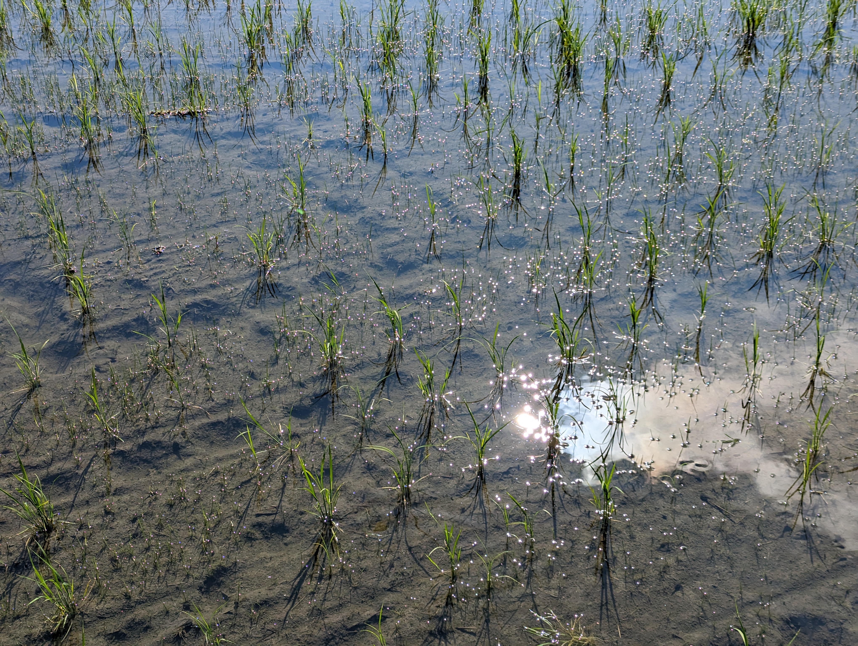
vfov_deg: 30.3
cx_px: 429
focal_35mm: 48
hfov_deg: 39.6
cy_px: 323
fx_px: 1191
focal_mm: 6.81
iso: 47
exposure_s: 1/3040
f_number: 1.85
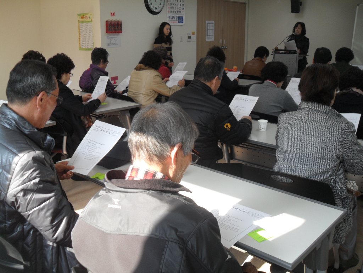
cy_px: 136
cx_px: 182
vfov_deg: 40.7
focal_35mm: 35
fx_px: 367
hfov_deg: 52.6
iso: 100
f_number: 2.8
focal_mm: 6.2
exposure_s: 1/90
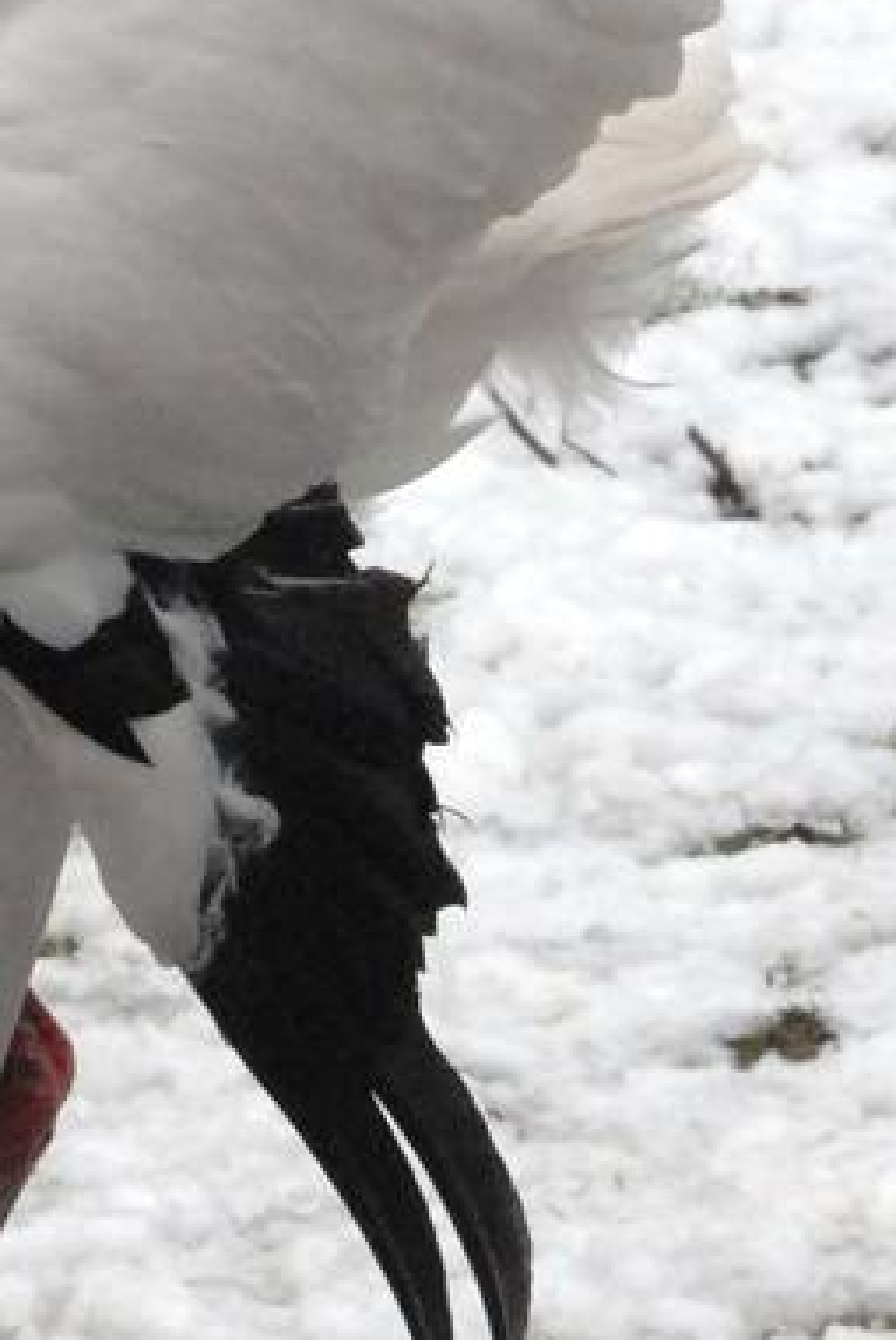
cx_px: -733
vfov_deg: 3.8
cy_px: 510
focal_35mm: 542
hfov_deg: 2.5
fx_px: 20178
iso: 1600
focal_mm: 86
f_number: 10
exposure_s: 1/1600
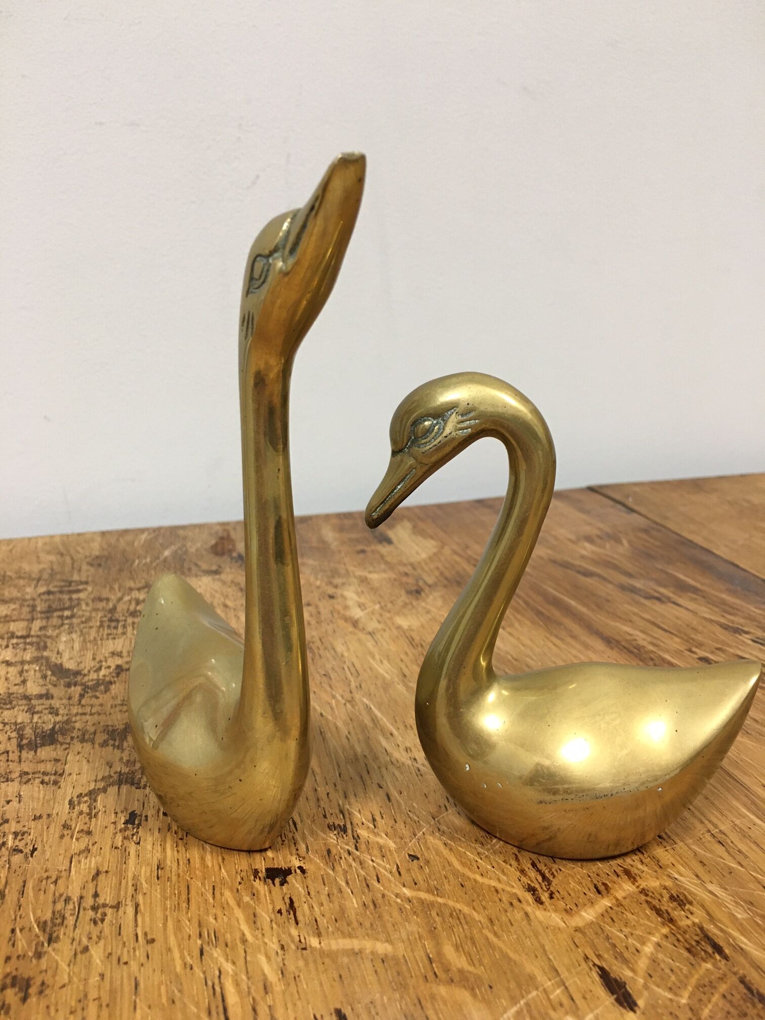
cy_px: 510
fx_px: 855
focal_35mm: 29
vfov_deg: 61.7
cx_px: 382
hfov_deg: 48.2
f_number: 2.2
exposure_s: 1/33
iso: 160
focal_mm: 4.15
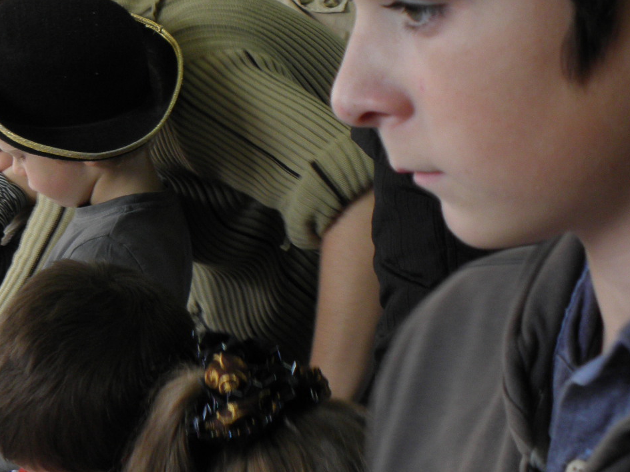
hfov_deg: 16.7
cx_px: -39
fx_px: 2093
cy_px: 100
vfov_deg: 12.8
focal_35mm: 115
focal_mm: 9.57
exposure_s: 1/25
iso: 125
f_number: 3.5
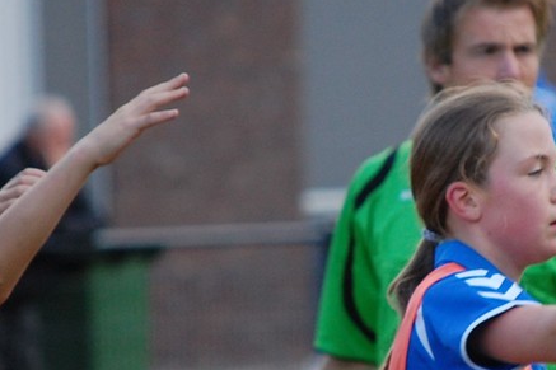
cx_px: 323
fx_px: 10837
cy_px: 315
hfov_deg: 2.9
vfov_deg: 2.0
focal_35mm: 702
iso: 640
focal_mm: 200
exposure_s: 1/500
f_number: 5.6
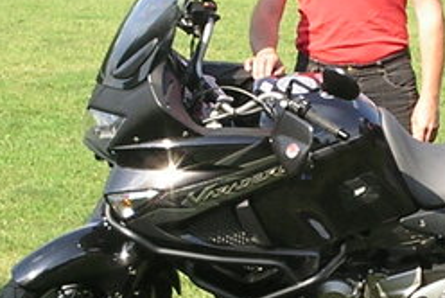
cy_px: 241
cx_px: 382
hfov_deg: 10.7
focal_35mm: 191
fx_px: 2364
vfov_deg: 7.2
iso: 100
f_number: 5.6
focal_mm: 7.8
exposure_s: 1/180
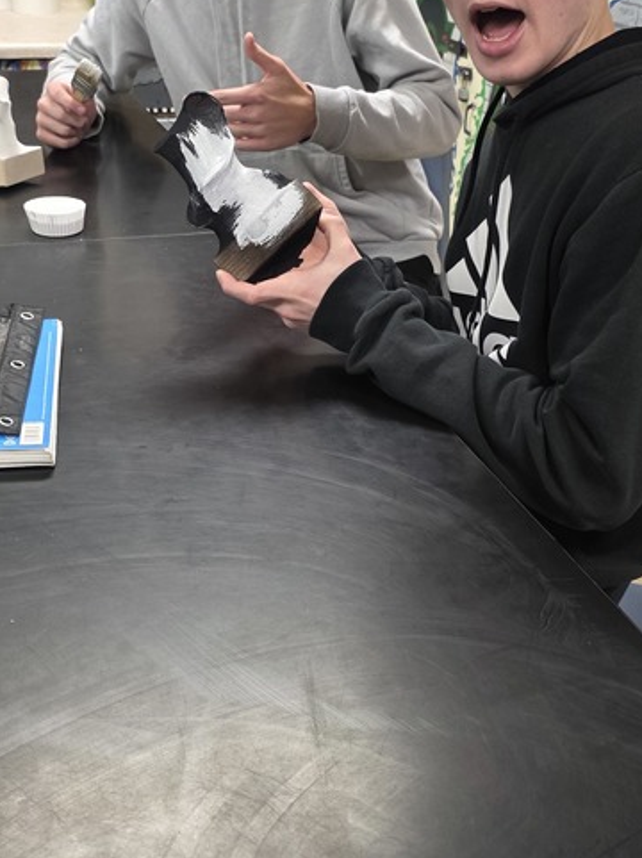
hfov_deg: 29.6
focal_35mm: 49
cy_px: 346
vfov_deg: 38.8
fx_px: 1213
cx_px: 282
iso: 320
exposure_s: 1/120
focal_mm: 6.3
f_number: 1.7
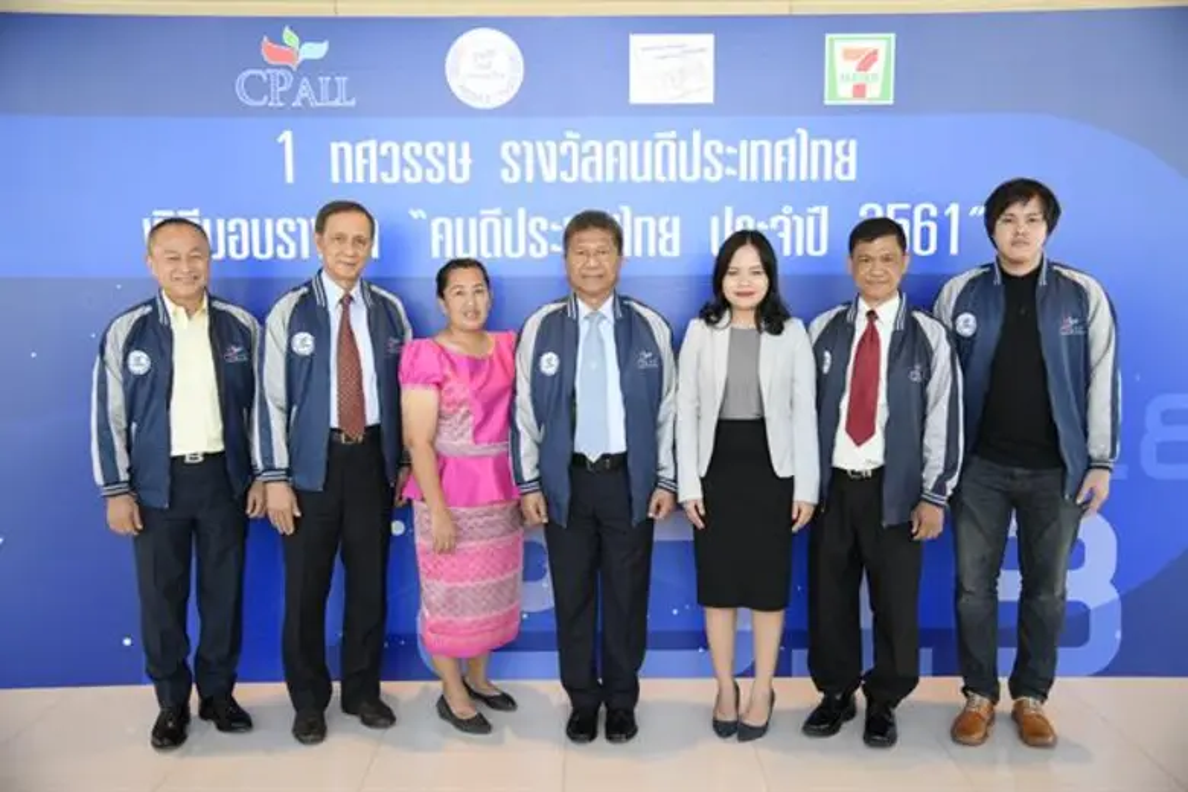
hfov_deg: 58.7
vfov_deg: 41.1
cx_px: 594
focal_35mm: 32
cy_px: 396
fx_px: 1056
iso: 1600
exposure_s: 1/250
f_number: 4
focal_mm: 32
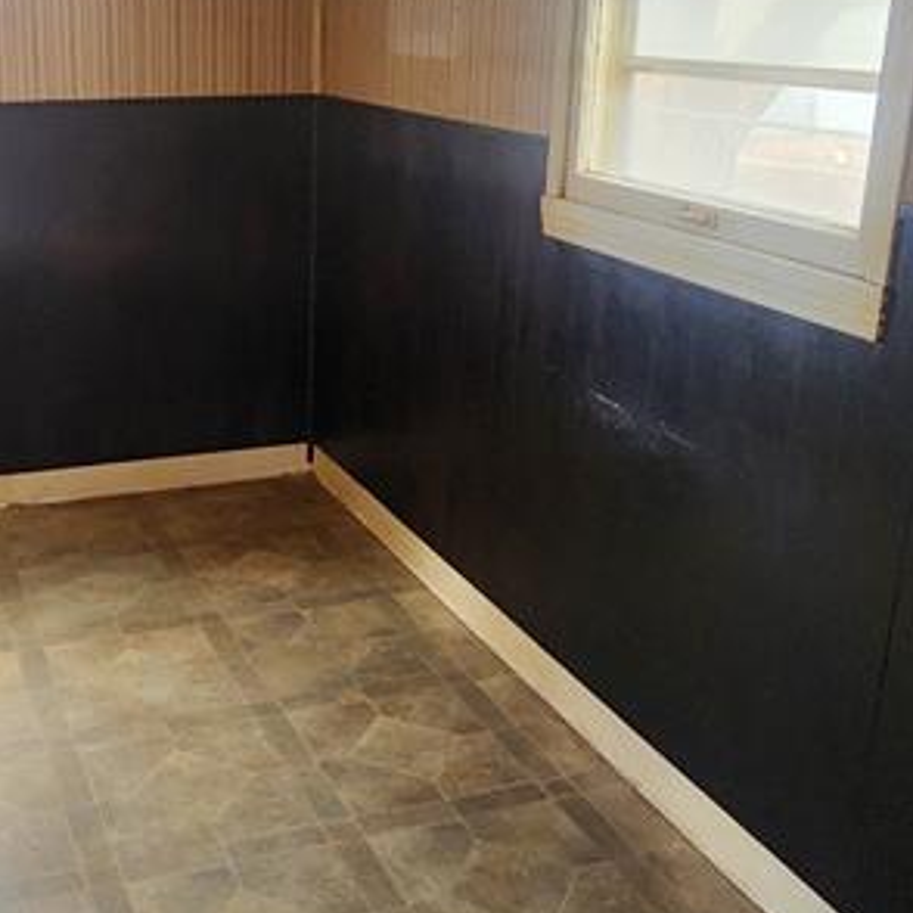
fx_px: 1194
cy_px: 402
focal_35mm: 40
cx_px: 242
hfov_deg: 40.8
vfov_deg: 41.8
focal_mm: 2.2
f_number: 2.2
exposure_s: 1/60
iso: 200
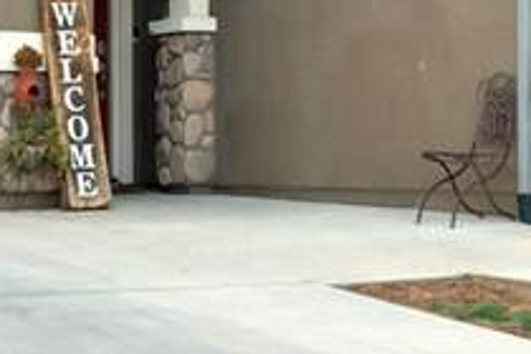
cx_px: 271
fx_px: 1711
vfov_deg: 11.8
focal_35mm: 116
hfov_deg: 17.6
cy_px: 126
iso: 400
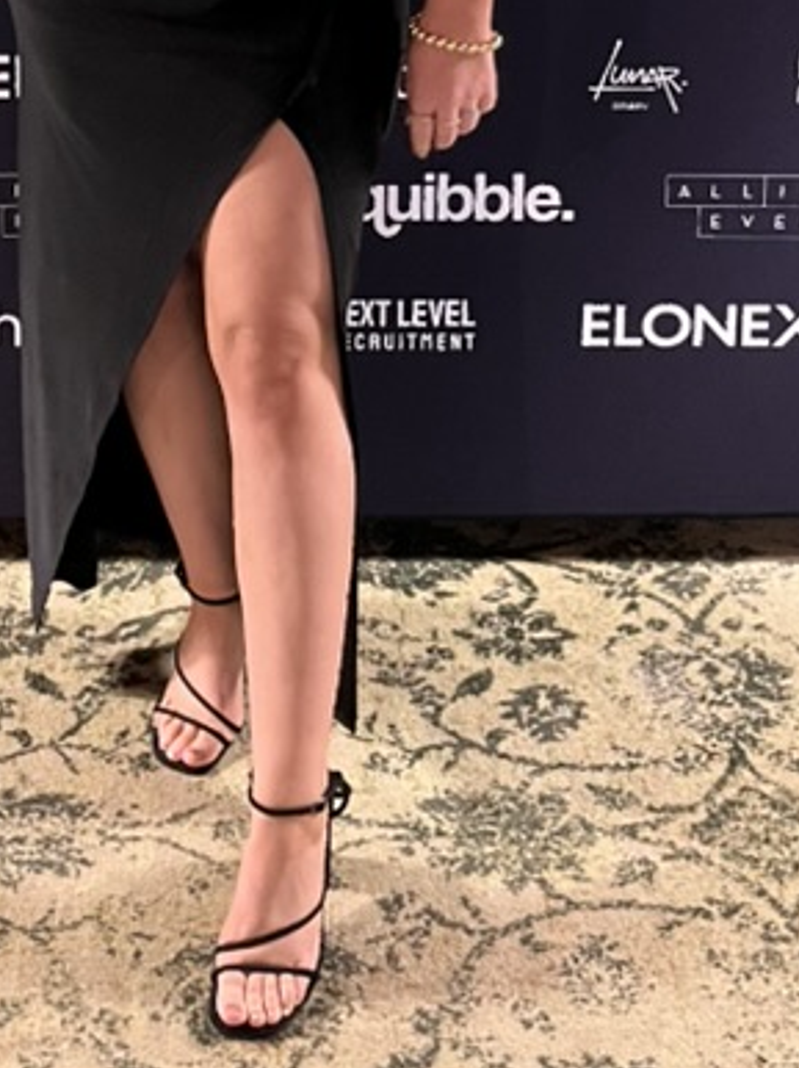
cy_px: -147
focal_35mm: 69
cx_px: 232
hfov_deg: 21.2
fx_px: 2126
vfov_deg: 25.8
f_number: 1.6
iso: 640
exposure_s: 1/25
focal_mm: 5.1
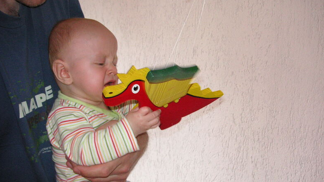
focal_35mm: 41
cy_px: 95
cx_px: 162
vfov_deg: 29.0
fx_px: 352
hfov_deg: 49.4
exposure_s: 1/45
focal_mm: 6.1
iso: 160
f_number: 2.8
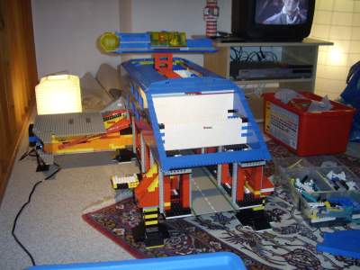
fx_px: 312
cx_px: 180
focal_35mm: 30
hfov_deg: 60.0
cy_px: 135
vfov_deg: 46.8
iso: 141
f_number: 2.9
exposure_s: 1/30
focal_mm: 5.8
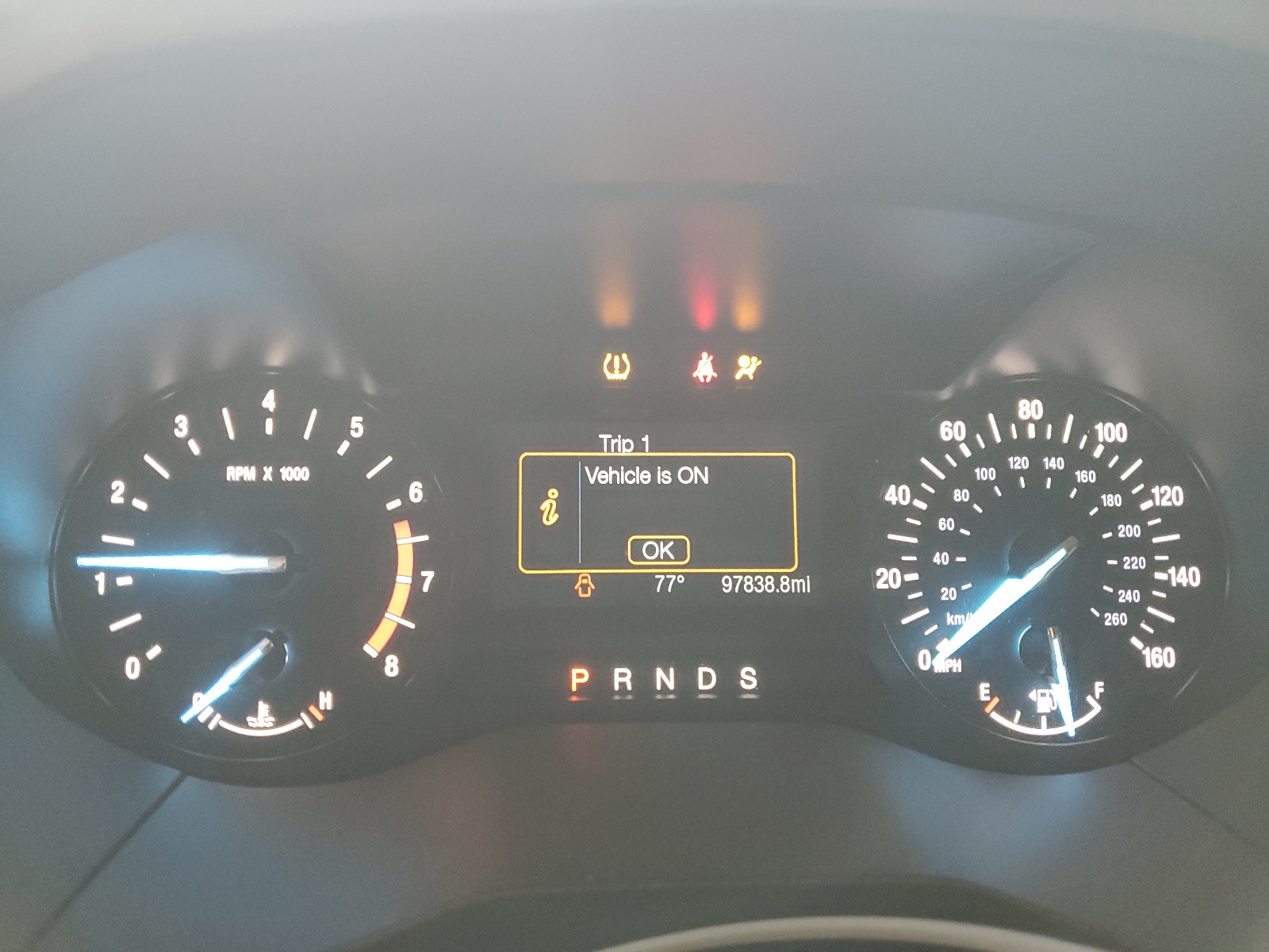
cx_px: 634
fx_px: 953
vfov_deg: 53.1
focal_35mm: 26
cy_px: 476
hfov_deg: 67.3
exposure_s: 1/60.2
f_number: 1.5
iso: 341
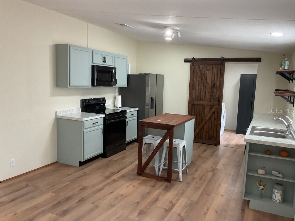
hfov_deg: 61.7
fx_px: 247
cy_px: 110
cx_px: 148
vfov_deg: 48.2
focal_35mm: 29
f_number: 1.8
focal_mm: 3
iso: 125
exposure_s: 1/60
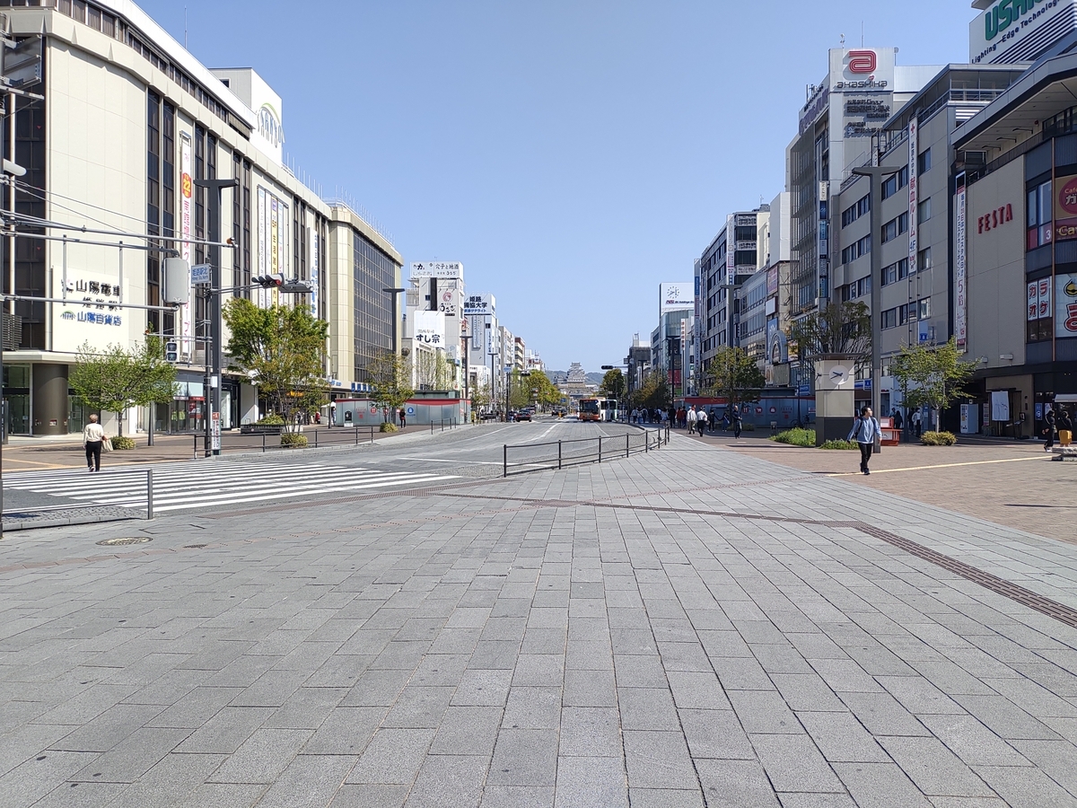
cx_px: 538
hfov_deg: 65.3
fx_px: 840
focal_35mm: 27
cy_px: 404
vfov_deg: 51.4
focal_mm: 4.71
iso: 100
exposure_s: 1/2054
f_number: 1.79
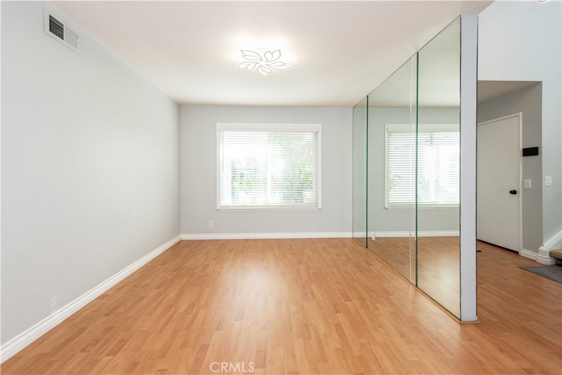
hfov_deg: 104.2
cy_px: 188
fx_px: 219
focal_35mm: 14
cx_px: 281
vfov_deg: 81.2
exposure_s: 1/125
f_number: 5.6
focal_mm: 14
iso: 400
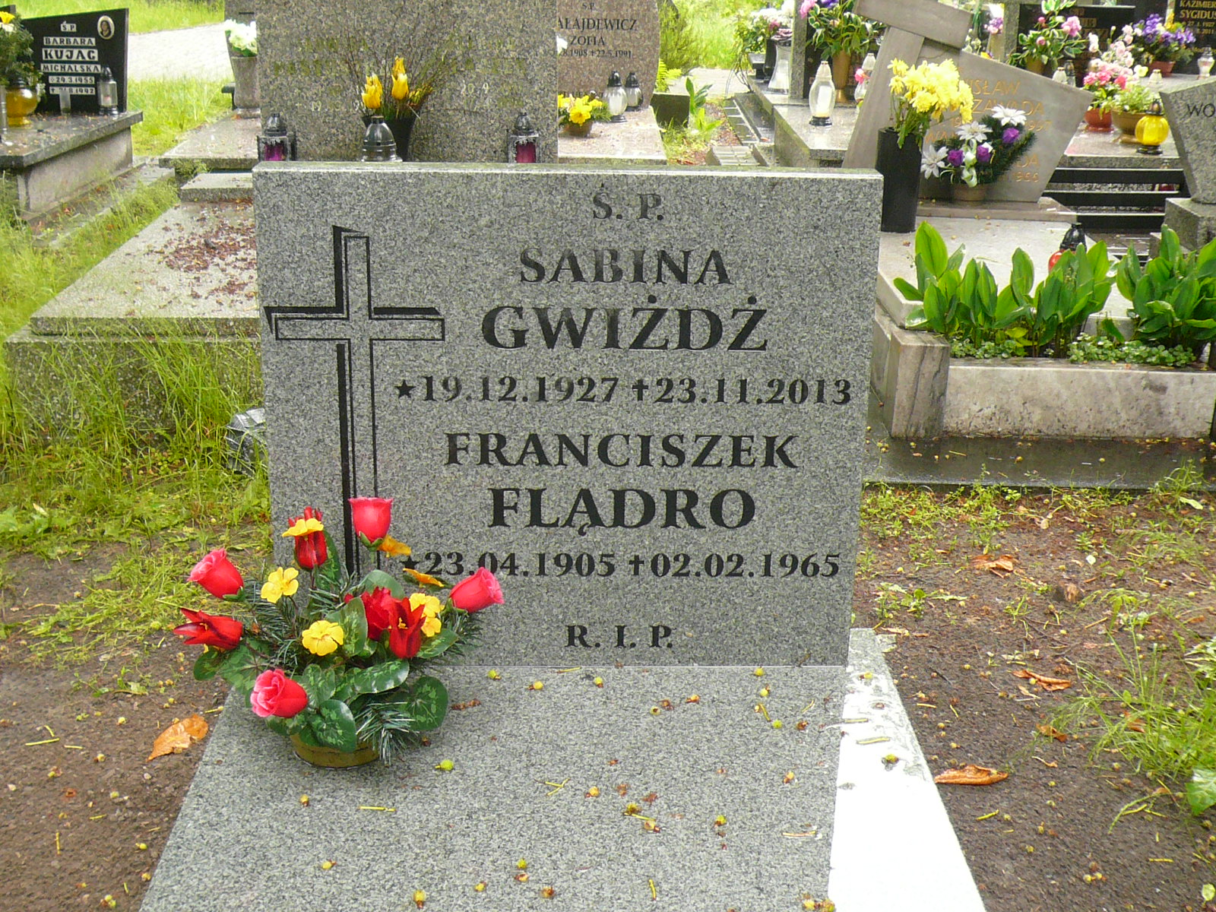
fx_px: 1546
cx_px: 608
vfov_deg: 32.9
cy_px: 456
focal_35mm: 44
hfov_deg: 42.9
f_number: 2.8
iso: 100
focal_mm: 4.7
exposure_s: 1/30
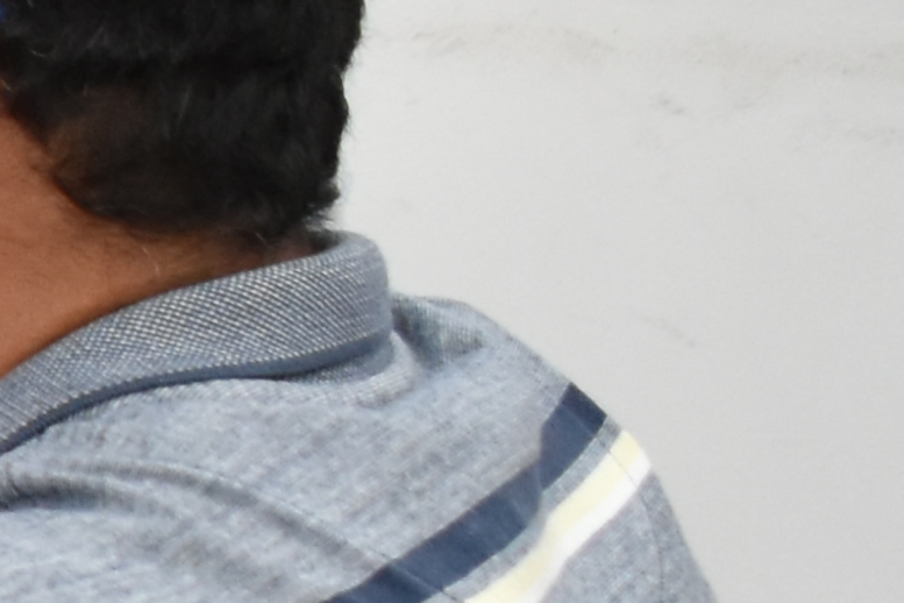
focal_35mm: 278
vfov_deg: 4.9
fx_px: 6980
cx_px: -2575
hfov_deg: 6.2
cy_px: 623
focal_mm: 24
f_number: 5
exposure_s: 1/100
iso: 800
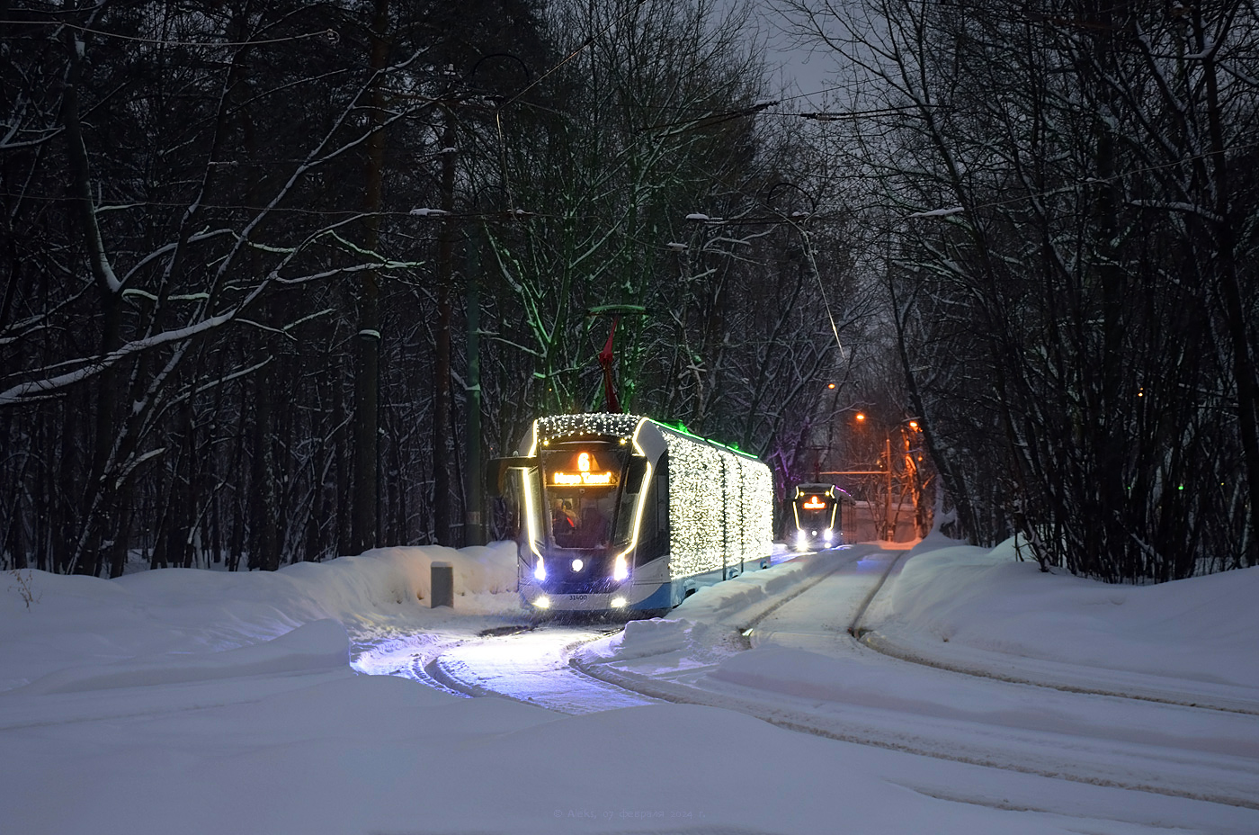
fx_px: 2094
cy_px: 418
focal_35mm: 60
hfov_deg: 33.5
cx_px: 630
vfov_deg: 22.5
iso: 560
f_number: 6.3
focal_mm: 40
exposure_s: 1/15
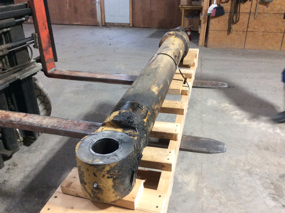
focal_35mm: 32
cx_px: 142
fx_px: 263
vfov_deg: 44.1
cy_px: 106
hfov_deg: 56.9
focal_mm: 3.3
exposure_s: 1/24
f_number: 2.4
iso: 160
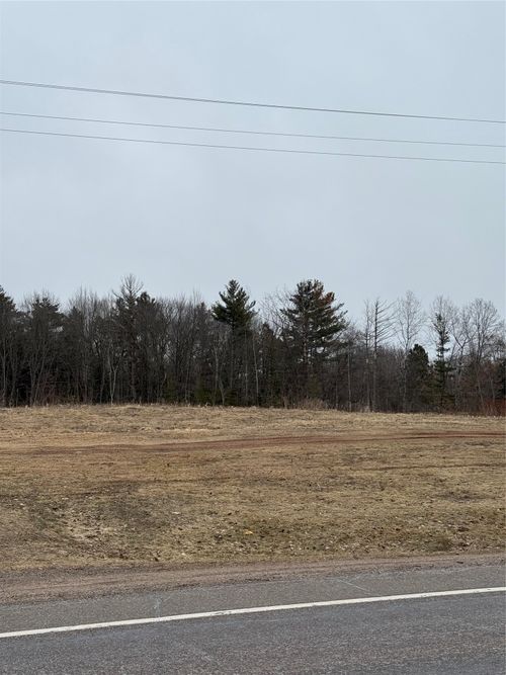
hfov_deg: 30.3
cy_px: 338
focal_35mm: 48
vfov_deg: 39.7
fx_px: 936
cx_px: 253
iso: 64
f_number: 1.78
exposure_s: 1/733
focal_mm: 6.76
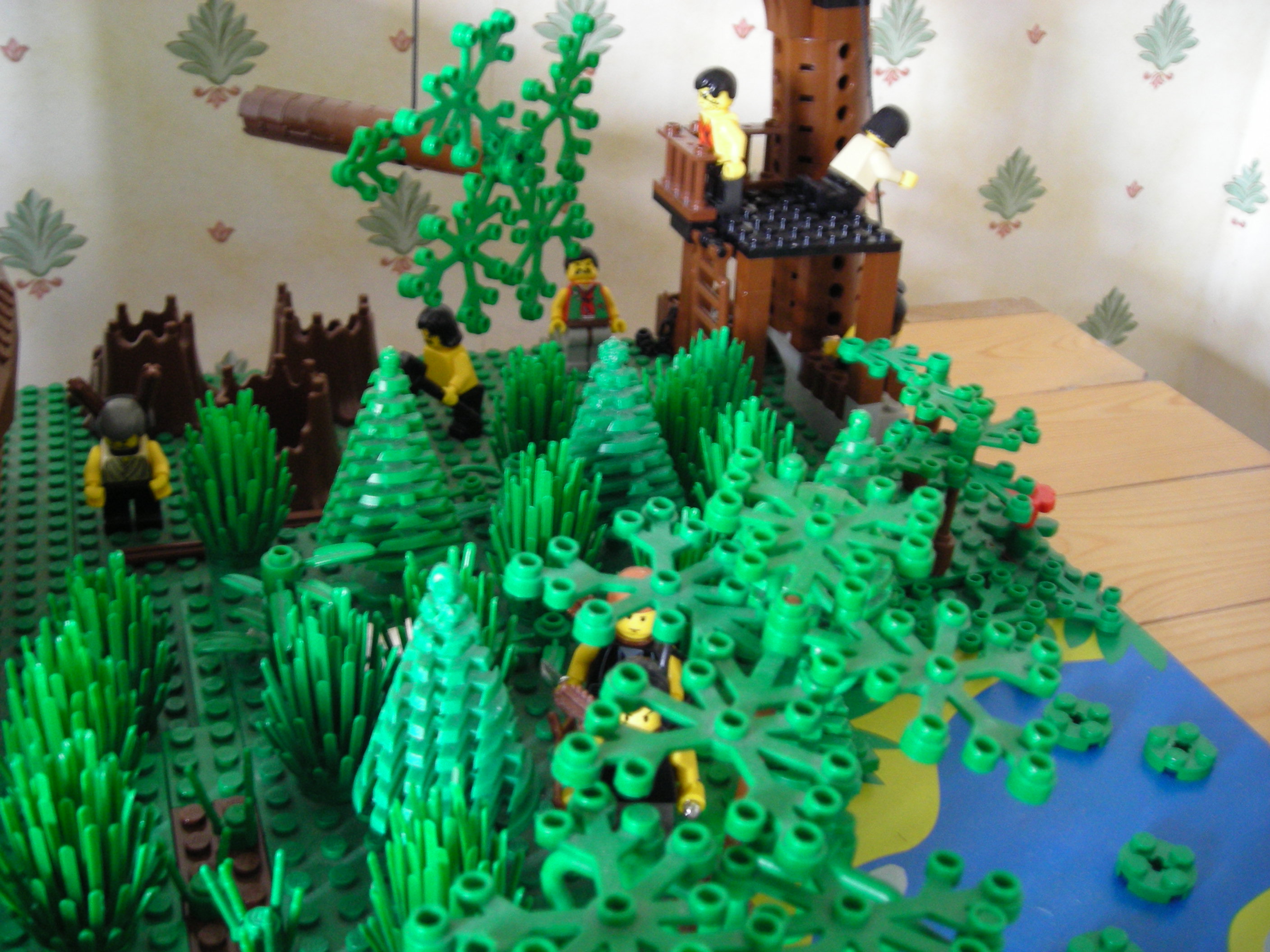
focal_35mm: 38
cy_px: 476
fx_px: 1394
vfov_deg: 37.7
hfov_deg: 49.0
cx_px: 635
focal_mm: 6.3
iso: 200
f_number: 3.2
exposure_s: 1/8.2
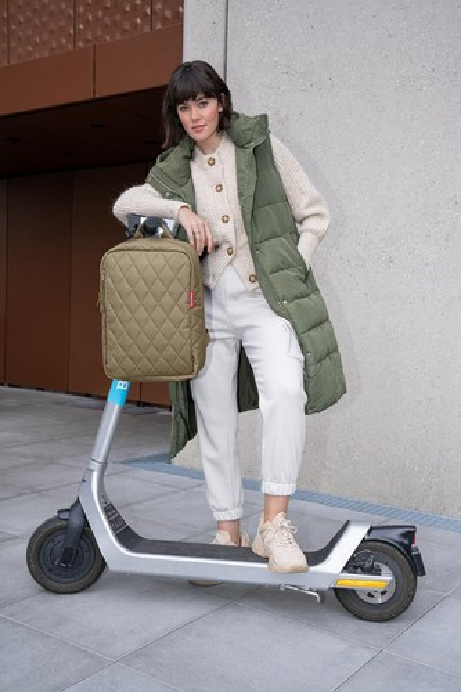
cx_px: 230
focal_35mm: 38
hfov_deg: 35.0
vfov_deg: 50.7
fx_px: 730
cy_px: 346
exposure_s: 1/250
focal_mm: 38
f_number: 5.6
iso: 320
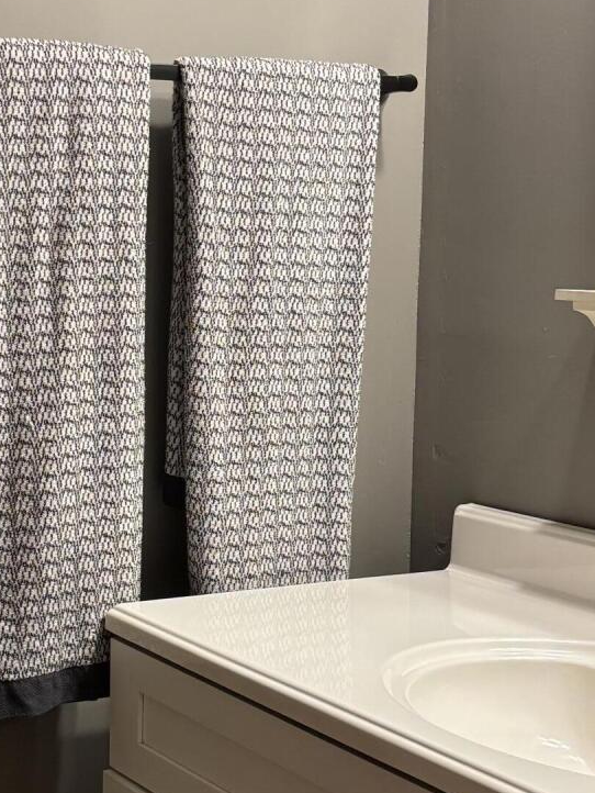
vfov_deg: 27.0
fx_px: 1649
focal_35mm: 72
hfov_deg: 20.2
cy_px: 396
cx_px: 127
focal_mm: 5.96
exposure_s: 1/60
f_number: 1.6
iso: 160
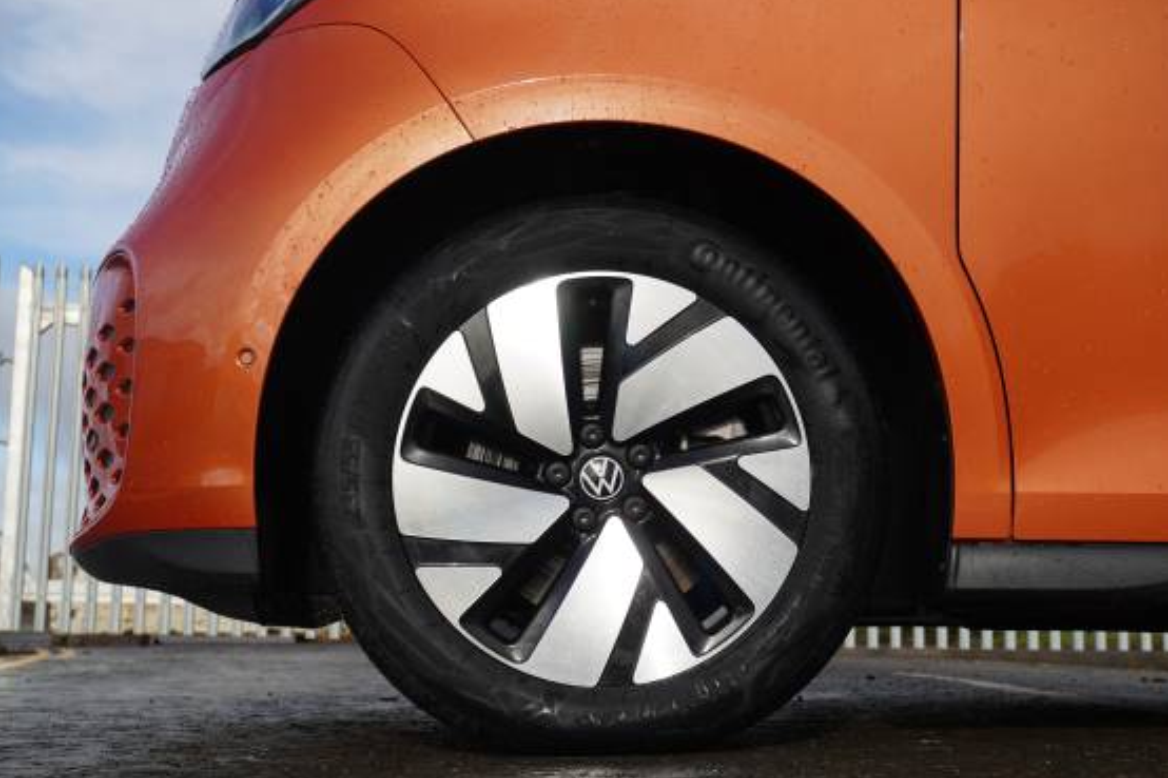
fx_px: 1687
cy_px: 434
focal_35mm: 52
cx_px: 622
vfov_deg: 26.0
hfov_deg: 38.2
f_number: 5.6
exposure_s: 1/200
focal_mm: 30
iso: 100
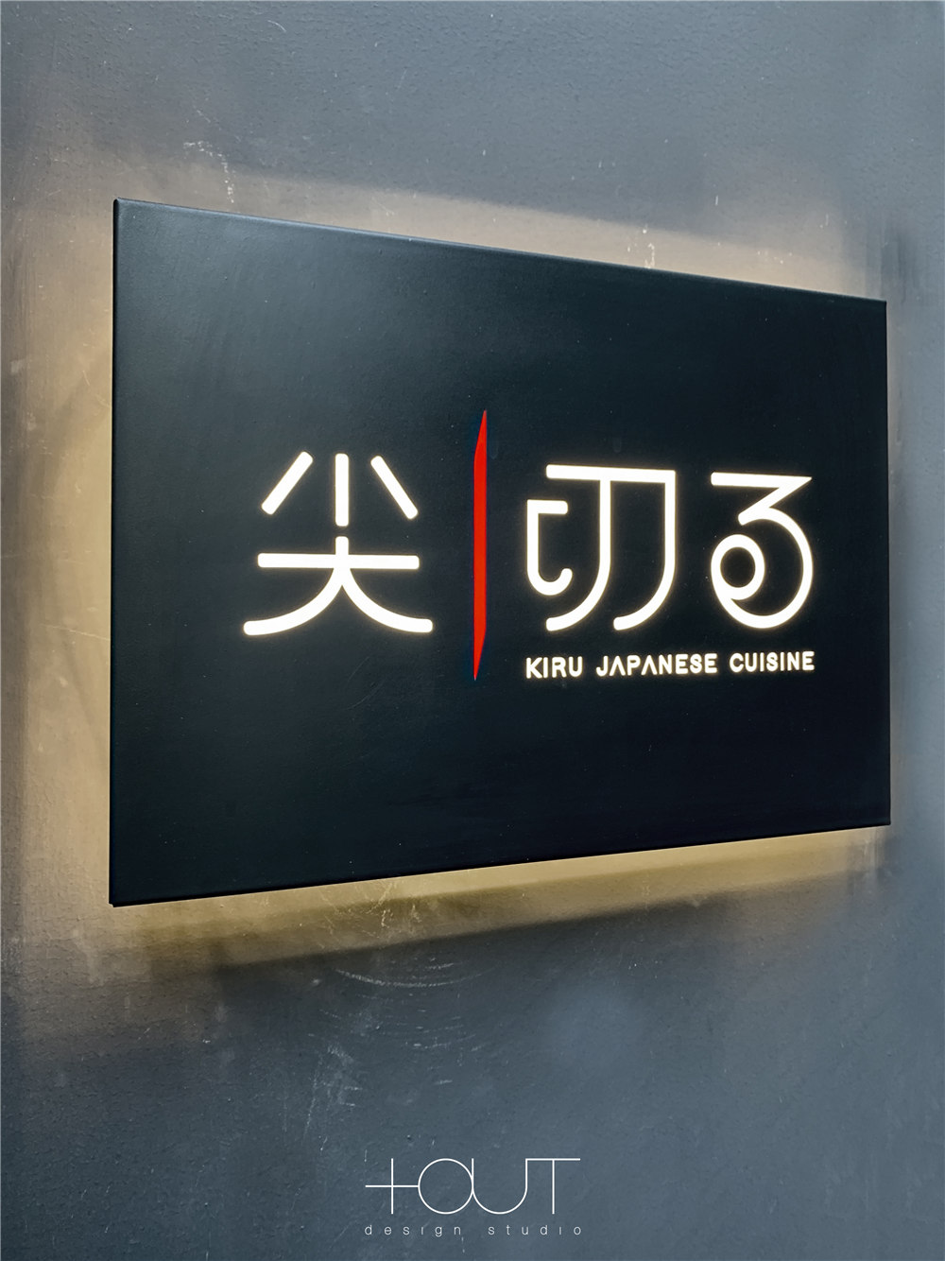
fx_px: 947
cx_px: 472
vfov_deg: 67.3
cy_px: 630
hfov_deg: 53.0
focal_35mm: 26
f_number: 1.8
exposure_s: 1/69
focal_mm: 4.25
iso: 100
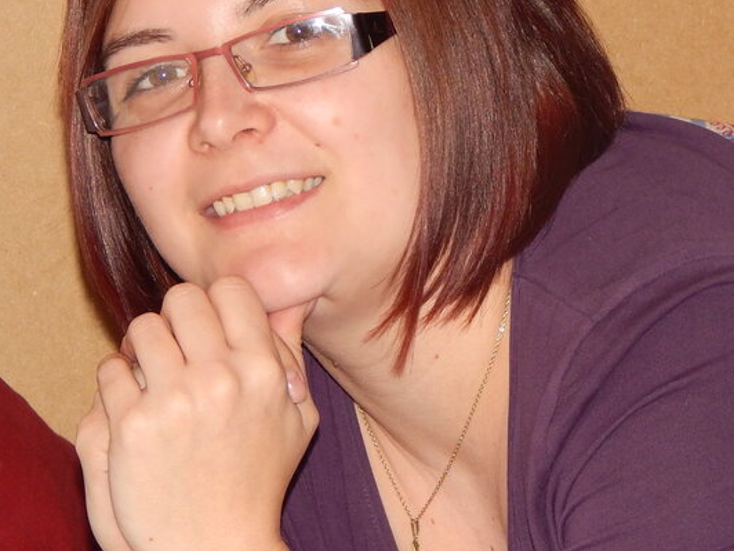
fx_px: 4114
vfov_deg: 7.7
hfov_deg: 10.2
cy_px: 297
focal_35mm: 194
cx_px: 534
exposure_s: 1/60
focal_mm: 15.3
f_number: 4.3
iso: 220
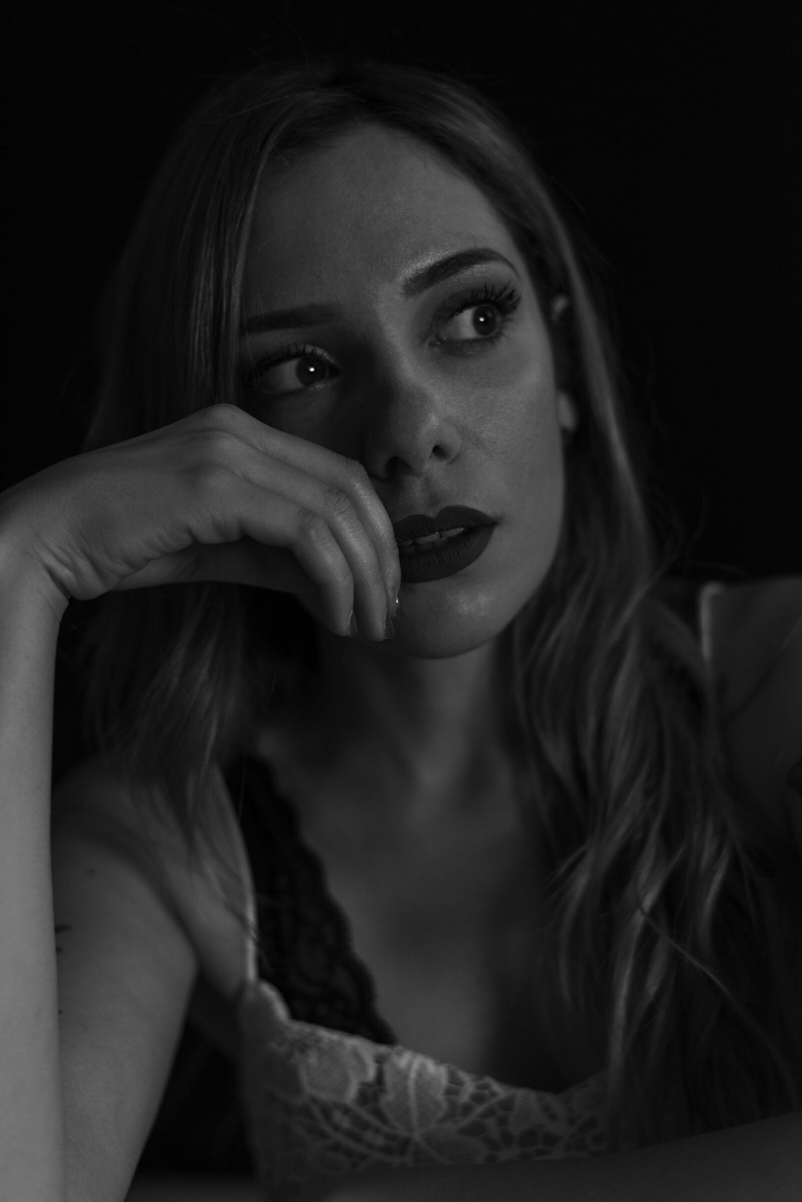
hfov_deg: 27.0
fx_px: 1669
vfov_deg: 39.6
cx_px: 401
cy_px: 601
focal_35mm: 50
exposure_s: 1/160
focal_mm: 50
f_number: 2.5
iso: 640
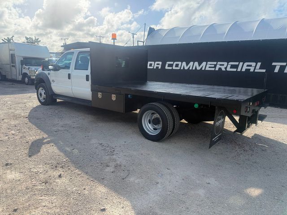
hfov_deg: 71.6
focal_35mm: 24
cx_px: 144
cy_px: 108
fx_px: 199
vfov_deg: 56.8
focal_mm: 6.76
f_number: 1.78
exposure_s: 1/5319
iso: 100
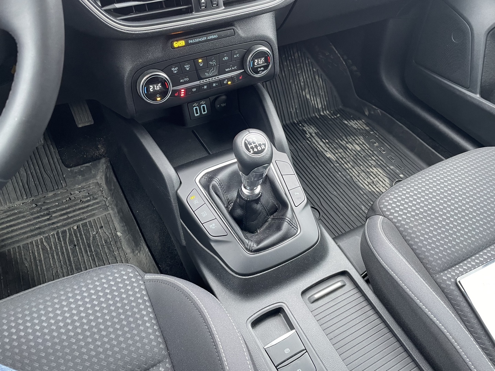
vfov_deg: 53.1
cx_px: 248
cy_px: 186
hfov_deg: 67.3
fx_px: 372
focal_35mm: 26
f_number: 1.6
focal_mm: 4.2
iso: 250
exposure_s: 1/60
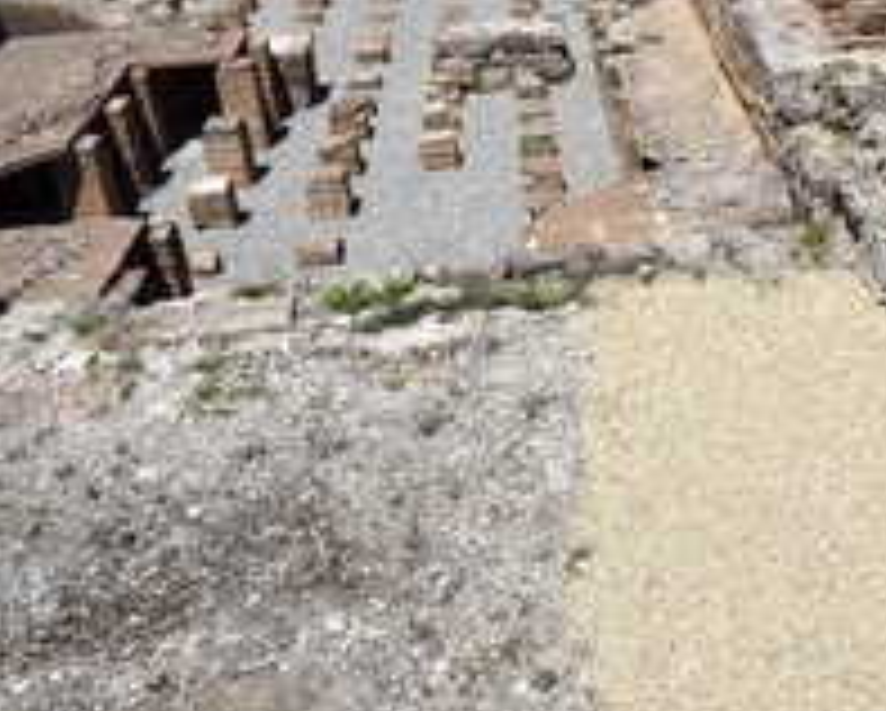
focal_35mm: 48
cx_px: 861
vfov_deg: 31.2
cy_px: 225
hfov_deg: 35.5
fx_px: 1260
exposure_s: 1/1000
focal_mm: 24
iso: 200
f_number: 9
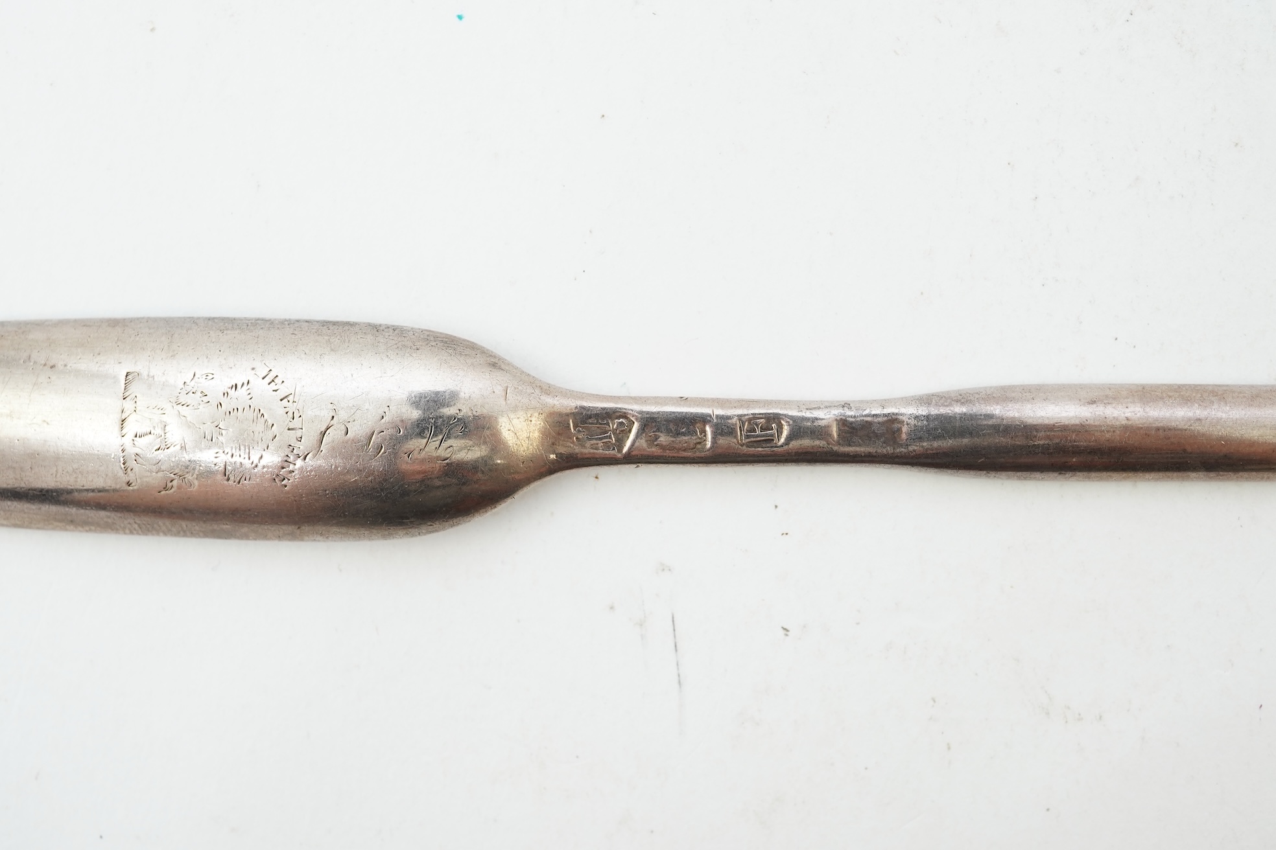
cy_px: 425
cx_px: 638
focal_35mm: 45
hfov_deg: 43.6
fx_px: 1595
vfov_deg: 29.9
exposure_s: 1/50
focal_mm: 30
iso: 640
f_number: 13
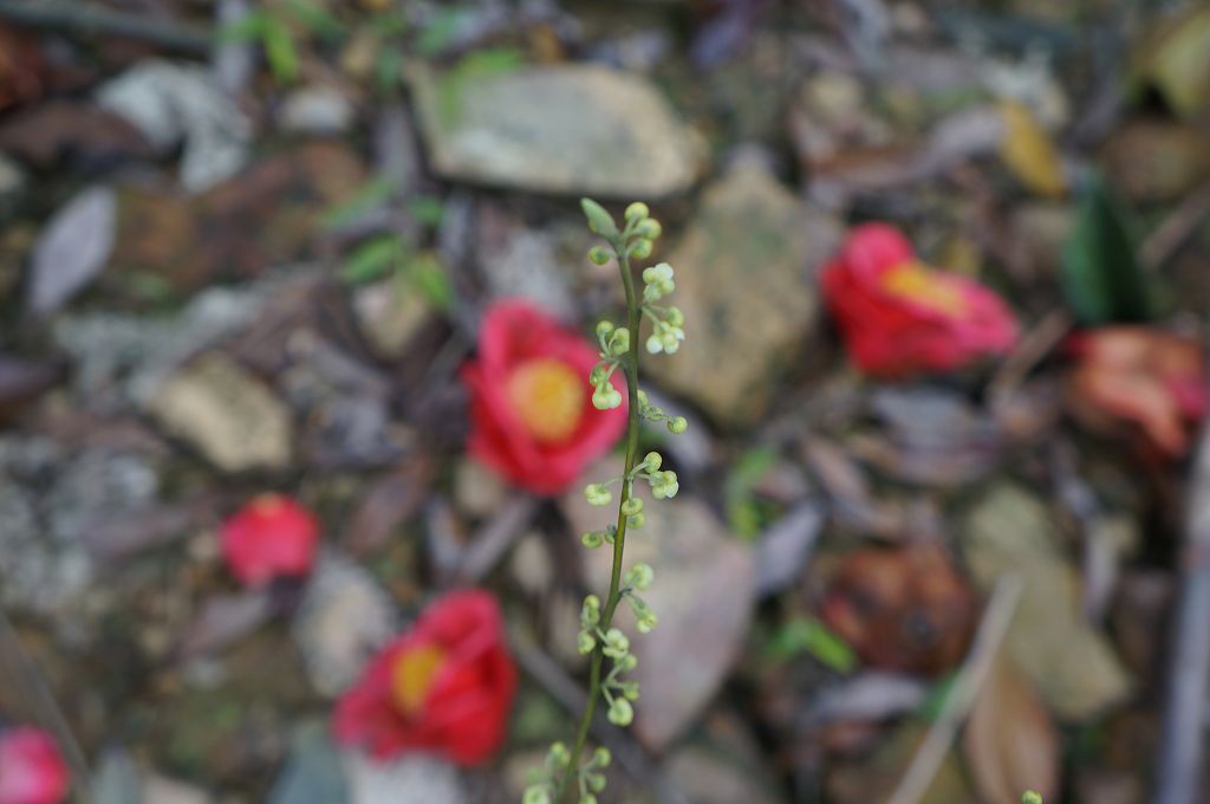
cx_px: 605
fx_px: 1561
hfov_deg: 42.4
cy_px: 402
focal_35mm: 46
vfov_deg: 28.9
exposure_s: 1/80
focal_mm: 31
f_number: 5
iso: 200
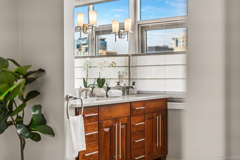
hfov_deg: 38.9
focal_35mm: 51
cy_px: 79
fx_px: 340
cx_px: 121
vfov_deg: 26.5
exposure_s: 1/250
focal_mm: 50
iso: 320
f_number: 1.8
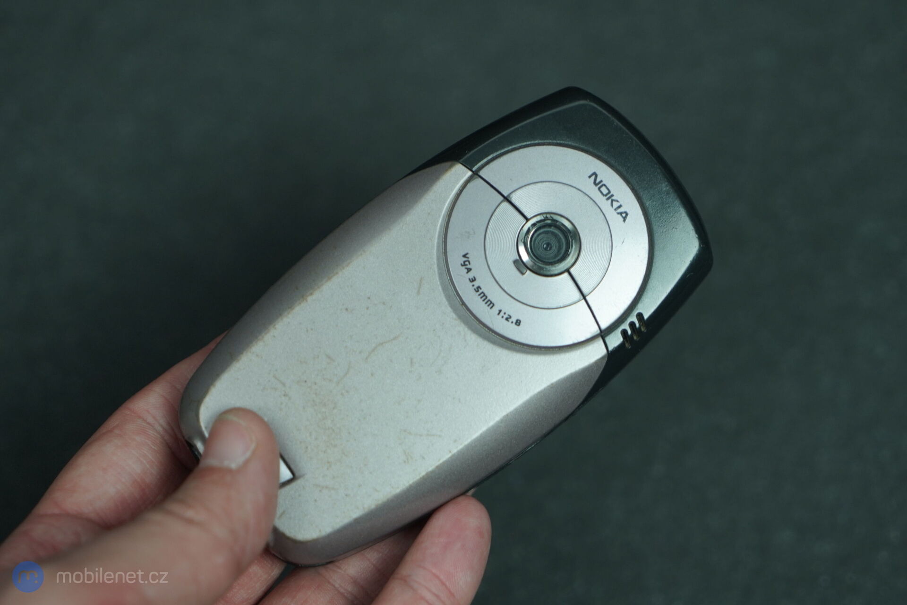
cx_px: 454
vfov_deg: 19.5
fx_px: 1763
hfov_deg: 28.8
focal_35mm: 70
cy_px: 302
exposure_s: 1/200
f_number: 4
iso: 640
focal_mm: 70
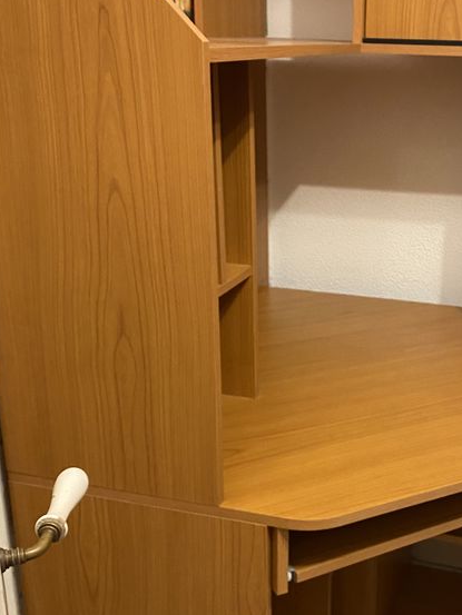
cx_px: 356
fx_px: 836
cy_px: 347
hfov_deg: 30.3
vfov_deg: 40.4
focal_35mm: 47
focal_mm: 4.25
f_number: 1.8
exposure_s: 1/25
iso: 500
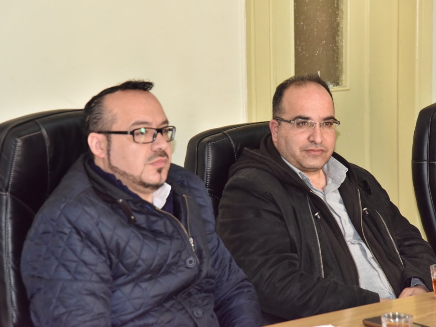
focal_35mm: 122
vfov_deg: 12.1
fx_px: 1537
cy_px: 164
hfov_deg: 16.1
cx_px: 212
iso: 2500
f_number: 6.3
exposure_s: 1/160
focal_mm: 112
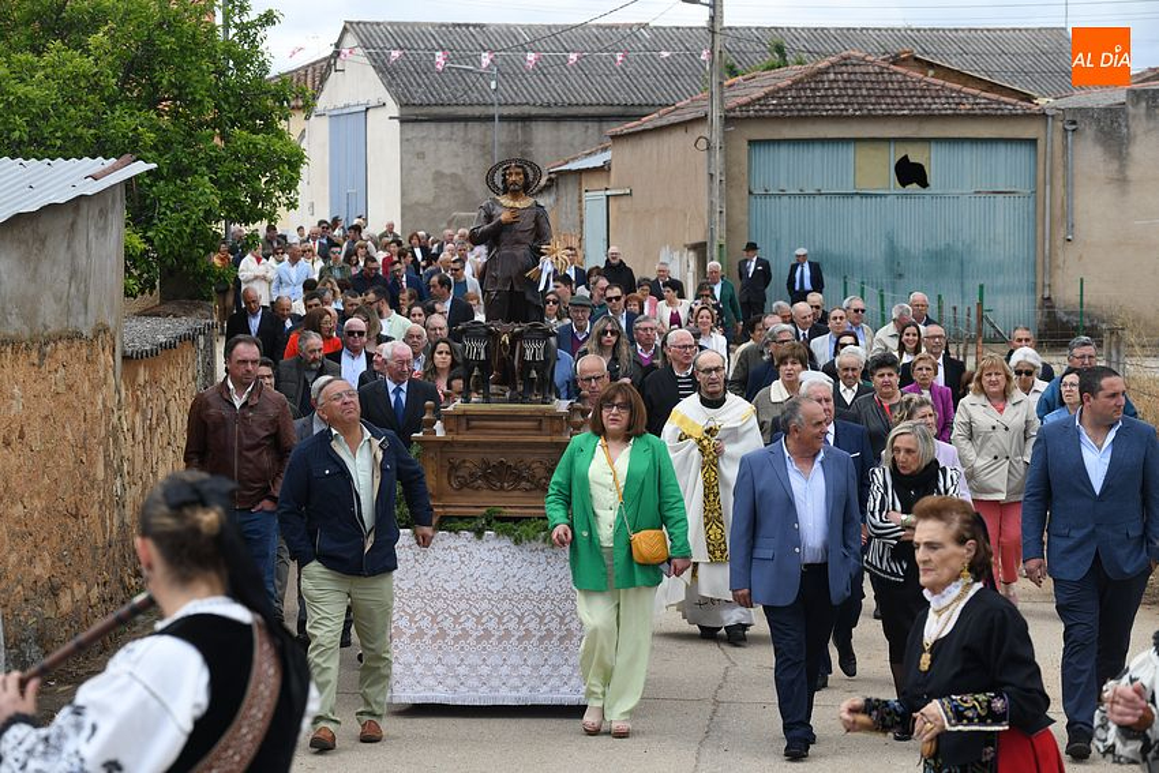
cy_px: 386
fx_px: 3606
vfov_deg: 12.2
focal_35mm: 112
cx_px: 580
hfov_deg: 18.3
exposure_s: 1/250
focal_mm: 112
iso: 160
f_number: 7.1
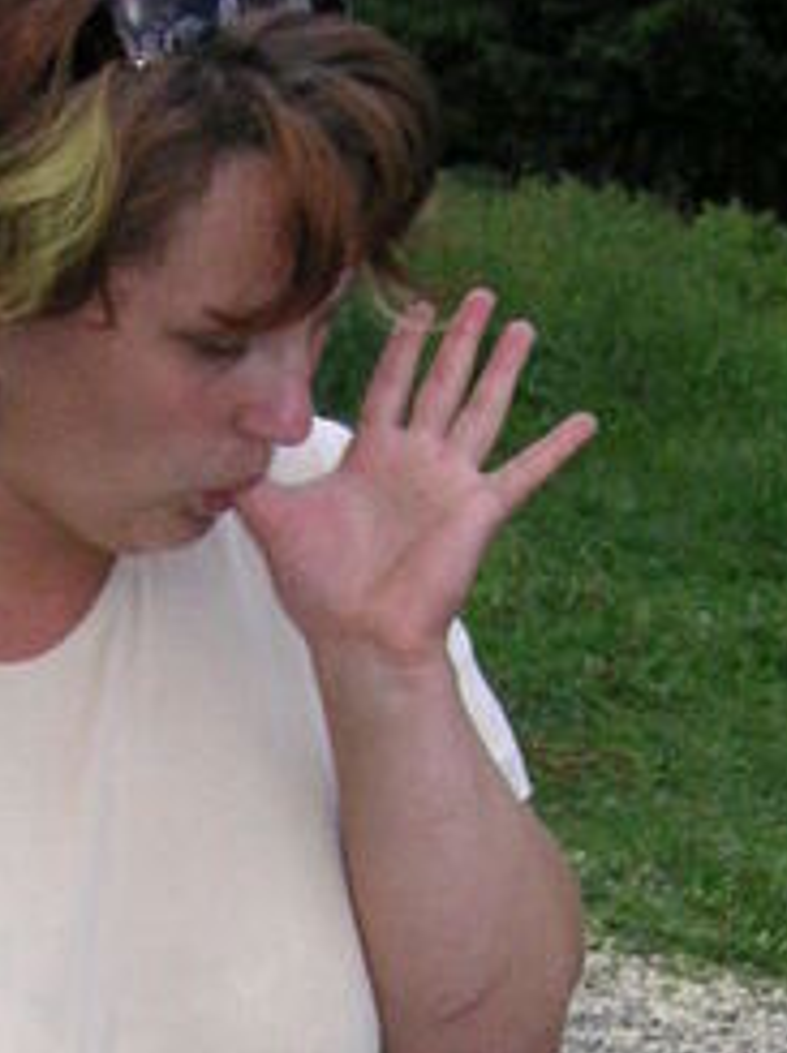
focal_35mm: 121
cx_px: 47
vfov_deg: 15.4
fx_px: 3678
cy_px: 1436
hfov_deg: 12.1
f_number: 2.8
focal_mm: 6.1
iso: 80
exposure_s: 1/1000
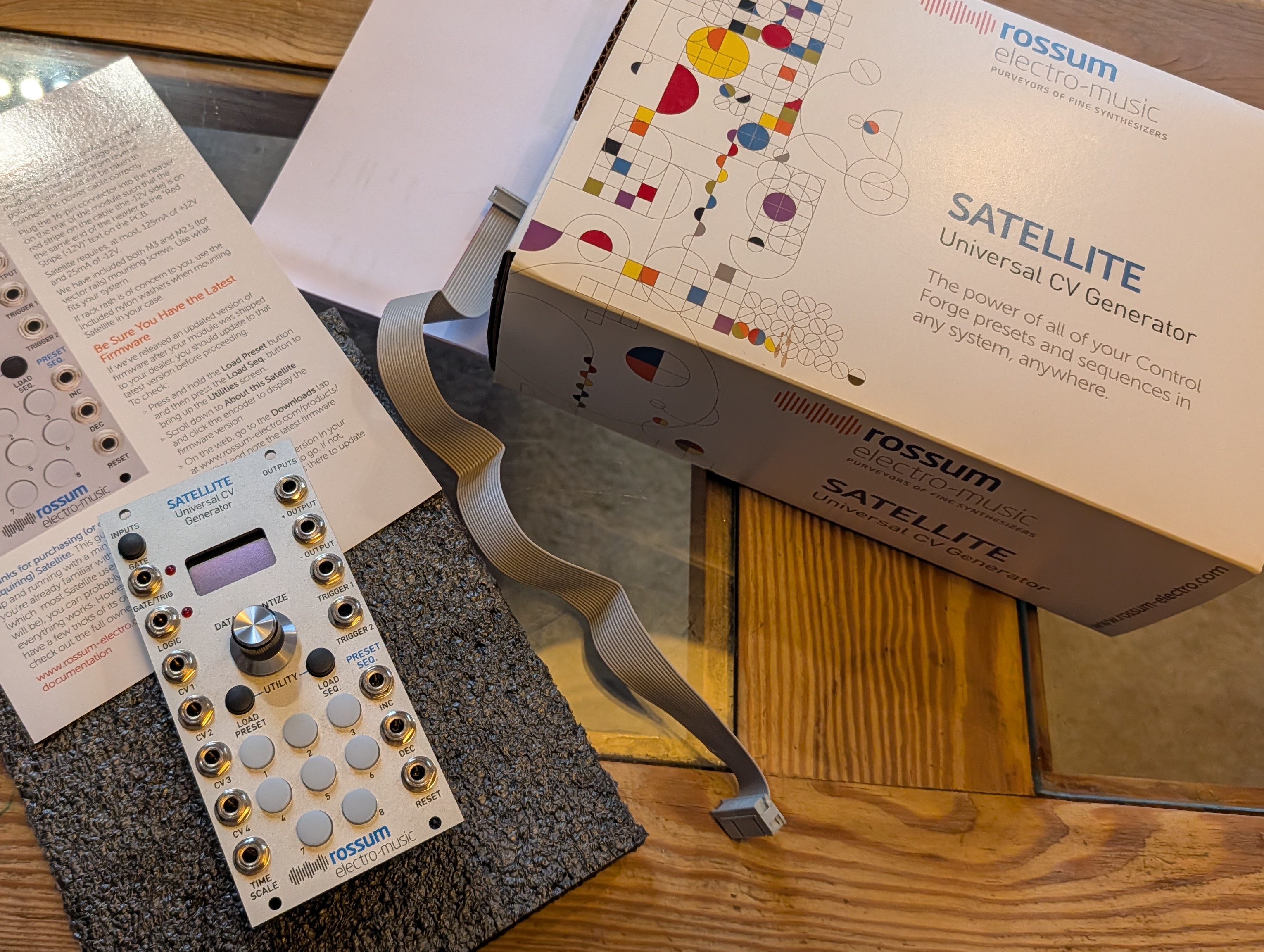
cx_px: 574
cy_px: 457
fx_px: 1170
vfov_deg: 44.3
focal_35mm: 32
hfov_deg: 56.7
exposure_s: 1/100
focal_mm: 6.9
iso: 566
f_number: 1.68
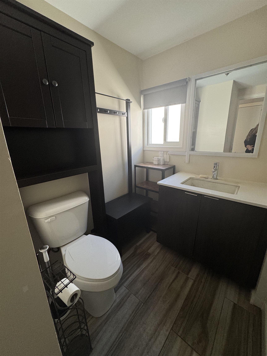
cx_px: 134
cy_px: 178
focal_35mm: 14
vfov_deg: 102.1
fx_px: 144
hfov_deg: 85.7
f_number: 2.2
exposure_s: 1/99
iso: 125
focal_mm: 2.22
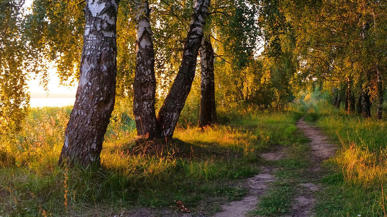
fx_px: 431
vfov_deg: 28.3
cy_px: 114
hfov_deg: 48.3
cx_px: 210
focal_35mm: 42
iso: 400
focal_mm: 16
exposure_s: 1/120
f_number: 3.5
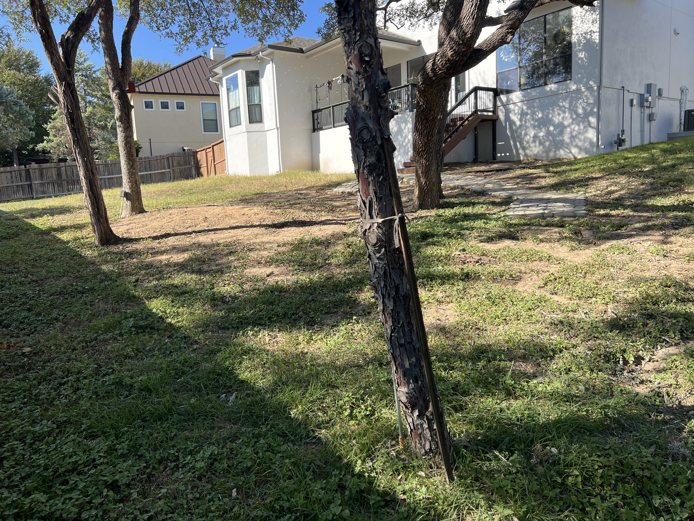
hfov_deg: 67.3
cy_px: 260
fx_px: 521
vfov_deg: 53.1
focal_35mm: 26
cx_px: 347
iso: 50
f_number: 1.5
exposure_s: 1/1326
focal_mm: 5.7
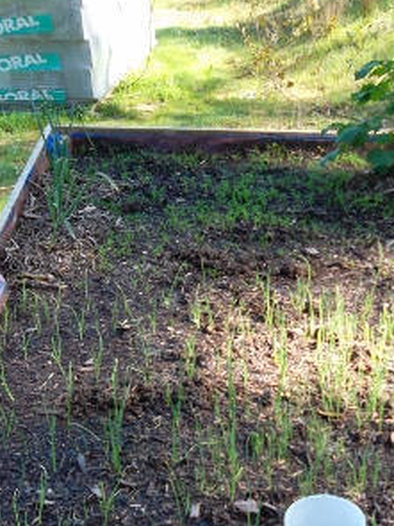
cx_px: 271
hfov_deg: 26.4
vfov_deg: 33.9
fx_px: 835
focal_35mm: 55
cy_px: 423
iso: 80
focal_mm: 4.9
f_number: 3.5
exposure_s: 1/70
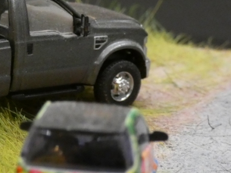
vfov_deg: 6.8
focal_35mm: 218
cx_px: -15
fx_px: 1455
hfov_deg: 9.0
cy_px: 129
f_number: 4.5
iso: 800
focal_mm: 14.5
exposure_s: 1/80
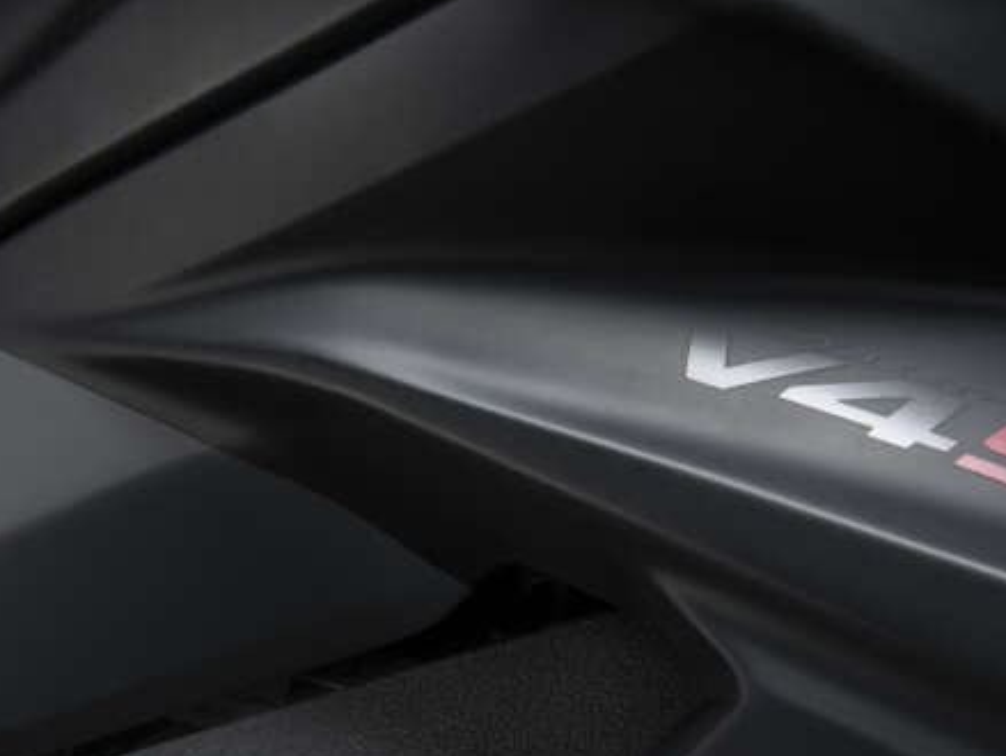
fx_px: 2705
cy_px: 372
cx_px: 516
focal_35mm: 93
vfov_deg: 15.9
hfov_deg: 21.1
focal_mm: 50
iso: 100
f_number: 13
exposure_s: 1/160
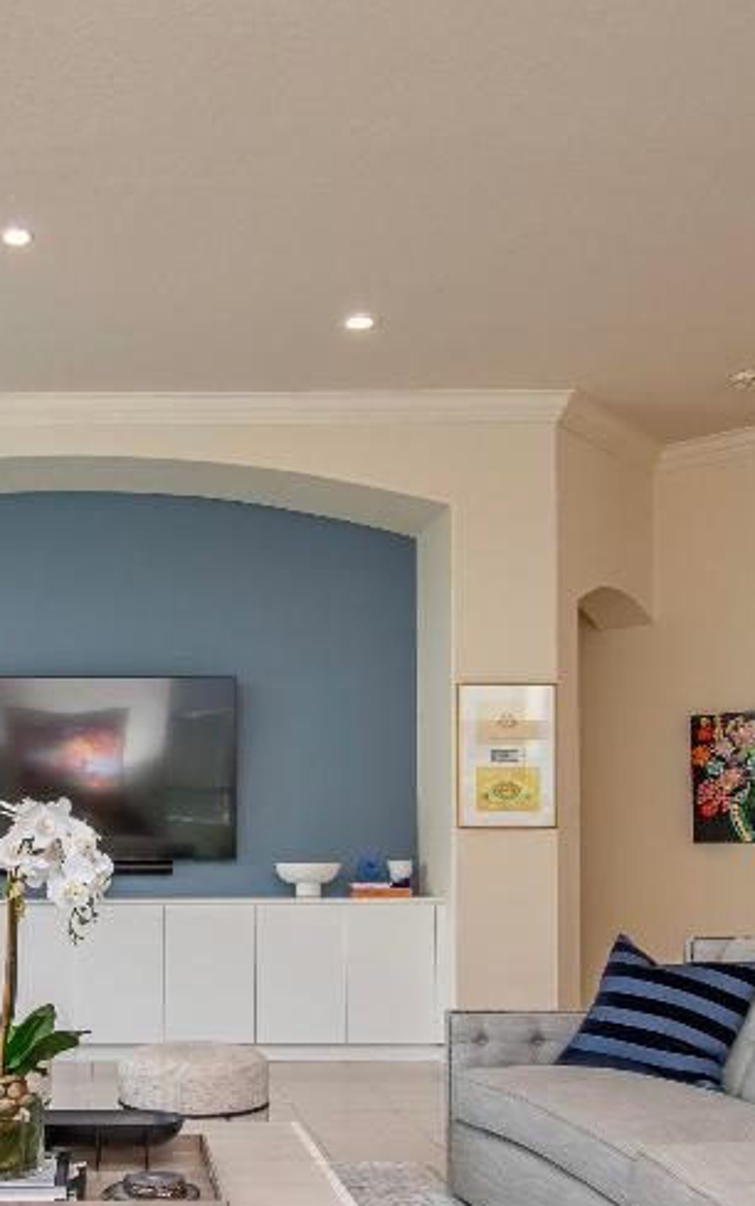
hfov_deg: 33.7
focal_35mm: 36
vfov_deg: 52.7
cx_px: 94
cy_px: 826
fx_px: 1184
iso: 360
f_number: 5.6
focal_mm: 10
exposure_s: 1/125
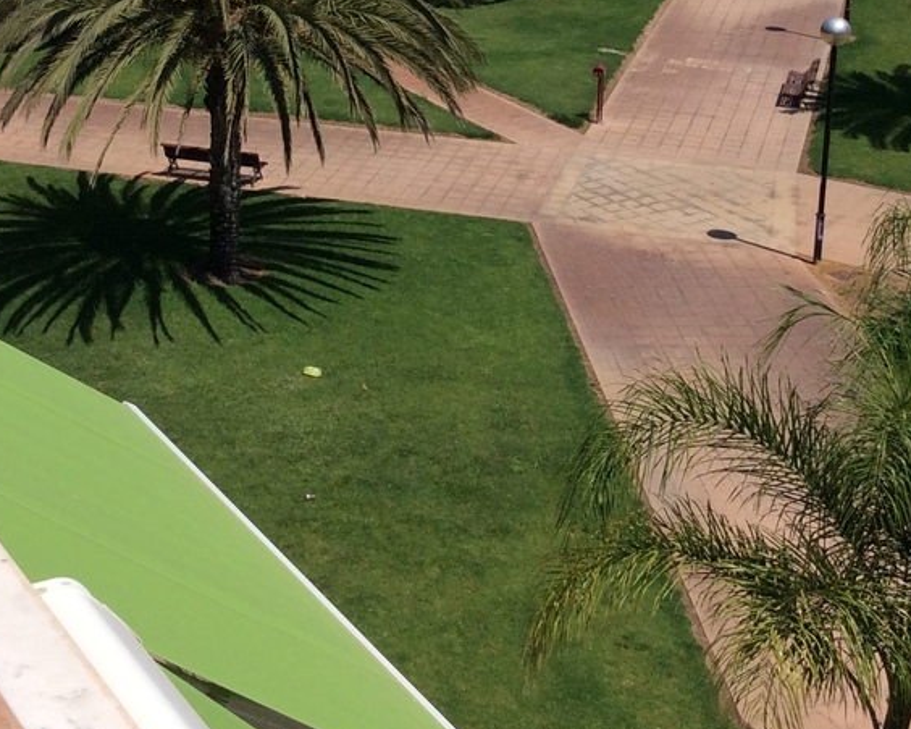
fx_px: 1968
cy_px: 13
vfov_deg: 20.4
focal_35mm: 73
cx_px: 288
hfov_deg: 25.9
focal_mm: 3.3
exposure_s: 1/3012
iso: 32
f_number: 2.4
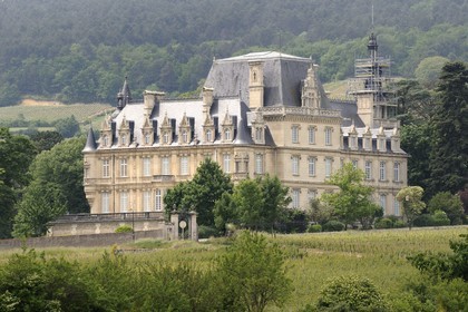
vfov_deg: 6.9
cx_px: 234
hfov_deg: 10.3
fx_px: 2600
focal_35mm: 200
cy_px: 156
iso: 200
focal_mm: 200
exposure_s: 1/250
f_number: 8
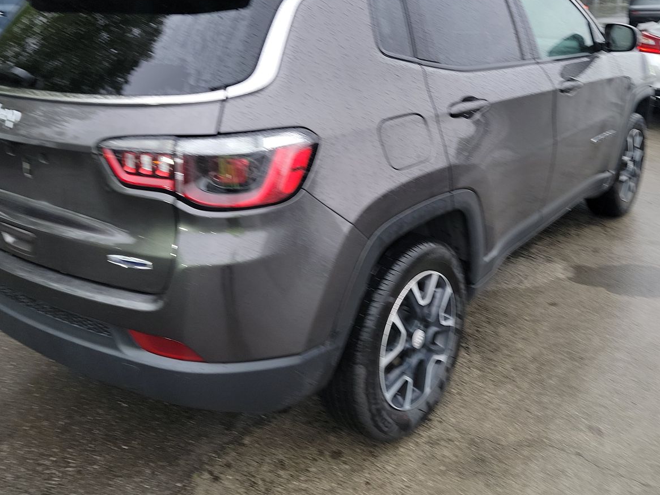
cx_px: 362
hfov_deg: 55.3
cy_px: 187
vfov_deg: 42.6
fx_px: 629
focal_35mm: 33
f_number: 1.8
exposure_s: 1/59
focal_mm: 6.7
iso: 60
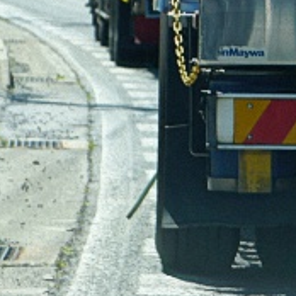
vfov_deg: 2.8
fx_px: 5940
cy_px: -199
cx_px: 577
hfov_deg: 2.8
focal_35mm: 614
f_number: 5
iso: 100
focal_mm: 70
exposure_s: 1/500
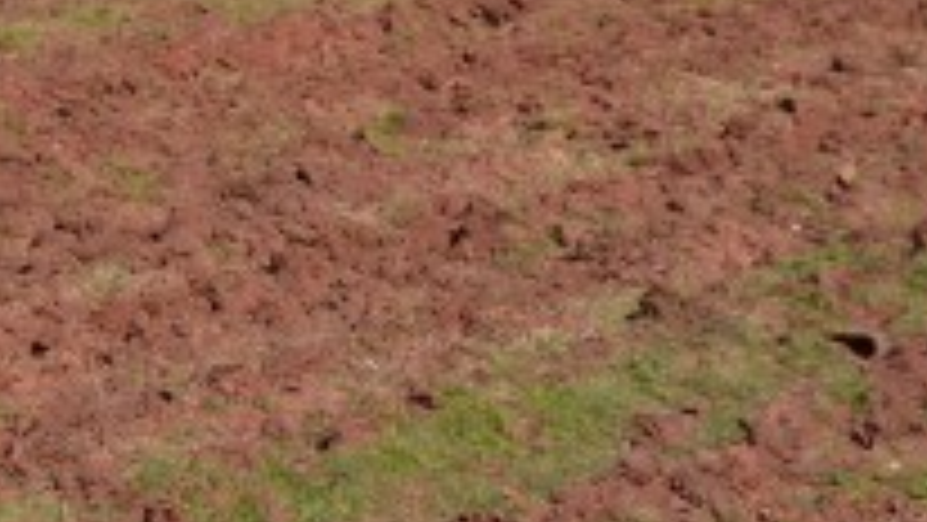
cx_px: -734
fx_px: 6294
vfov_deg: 4.7
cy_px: -358
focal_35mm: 256
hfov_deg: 8.1
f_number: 8
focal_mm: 42
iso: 100
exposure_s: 1/250
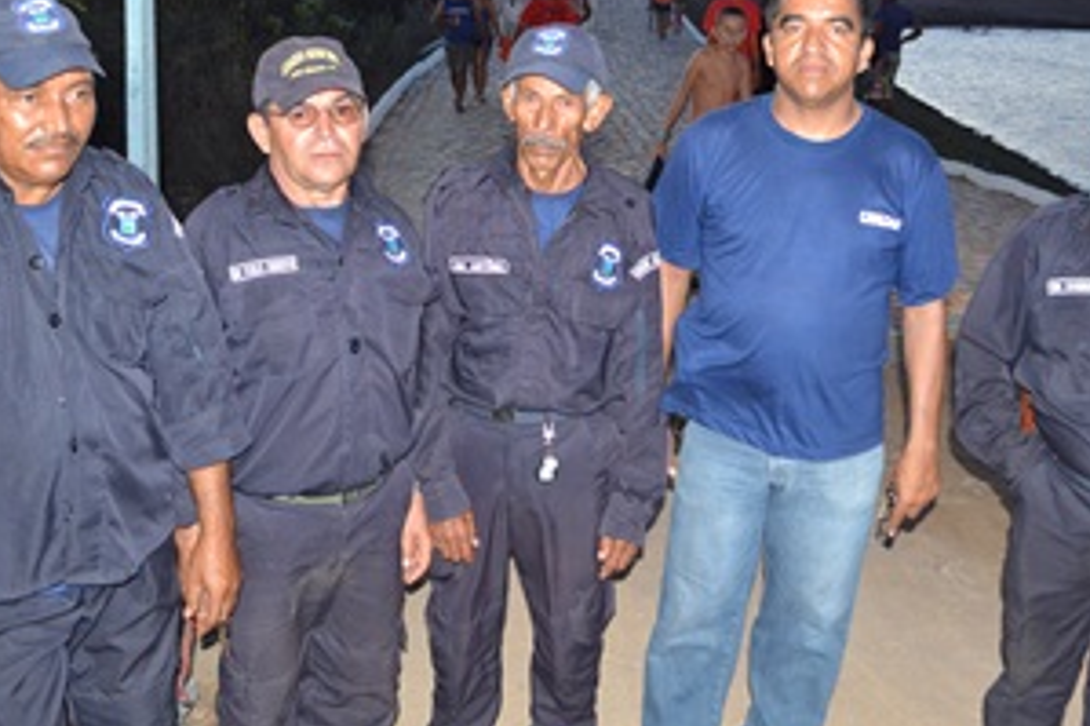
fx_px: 1362
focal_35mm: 45
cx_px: 591
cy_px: 254
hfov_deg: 43.6
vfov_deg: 29.7
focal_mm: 20
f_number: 3.8
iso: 1250
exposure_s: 1/30
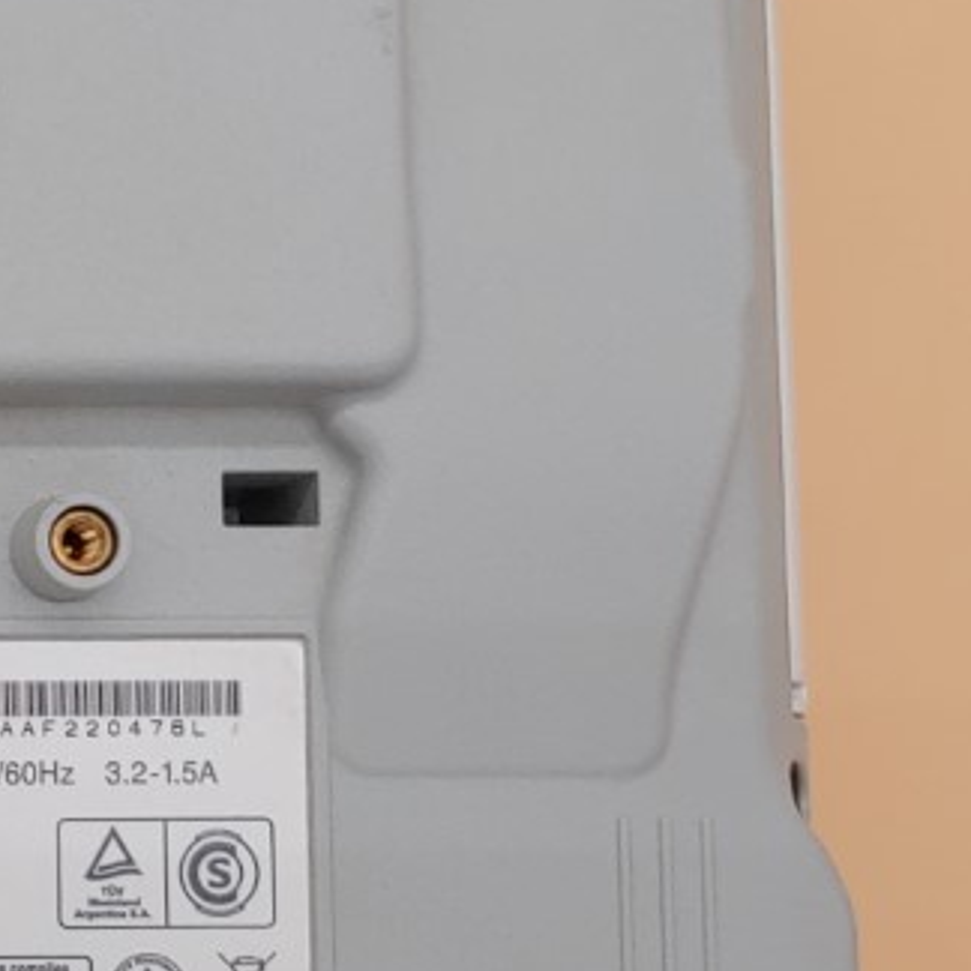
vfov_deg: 16.9
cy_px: 758
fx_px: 3237
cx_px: -926
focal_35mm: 102
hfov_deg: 14.4
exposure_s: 1/115
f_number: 1.8
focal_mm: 4.36
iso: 50
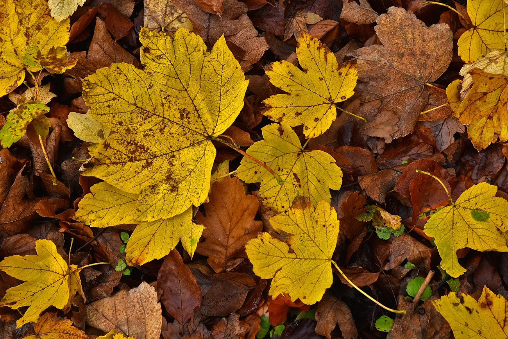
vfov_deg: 18.2
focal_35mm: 75
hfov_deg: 27.0
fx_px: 1058
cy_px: 170
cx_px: 254
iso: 200
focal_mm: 50
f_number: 8
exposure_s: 1/100
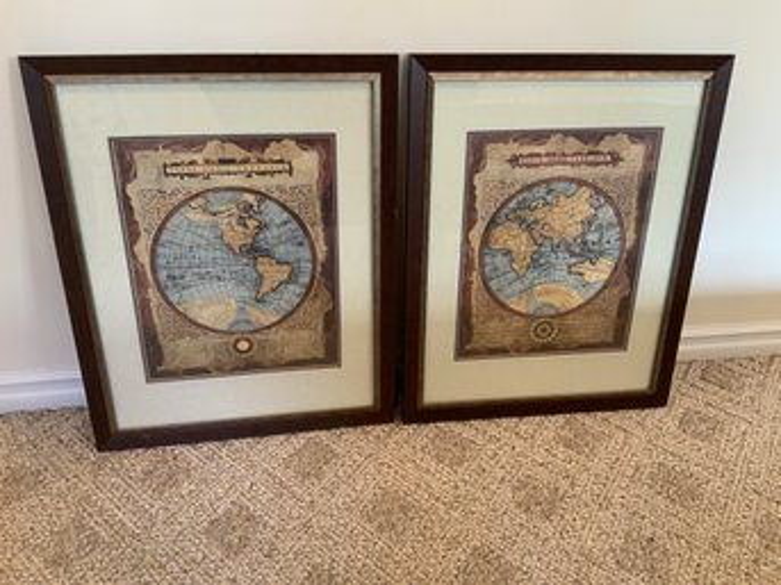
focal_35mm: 29
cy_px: 292
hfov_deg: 61.7
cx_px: 390
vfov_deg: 48.2
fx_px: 654
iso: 125
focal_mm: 3
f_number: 1.8
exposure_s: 1/60
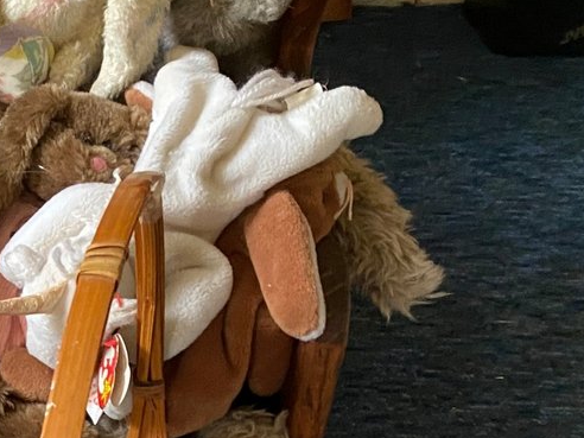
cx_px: -161
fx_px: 1350
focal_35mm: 80
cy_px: 358
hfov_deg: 22.1
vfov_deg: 18.2
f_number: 1.8
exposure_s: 1/40
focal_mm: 4.25
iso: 400
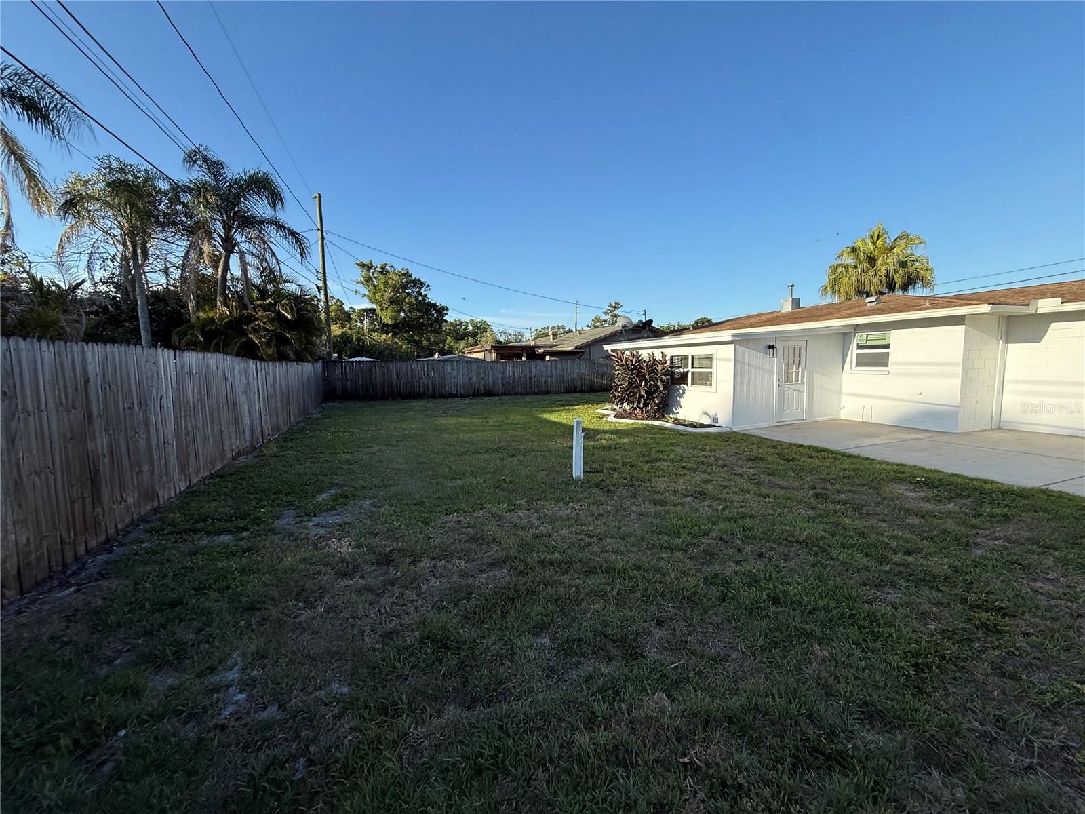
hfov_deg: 102.1
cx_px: 542
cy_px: 407
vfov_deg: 85.7
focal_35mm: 14
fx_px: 439
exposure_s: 1/1167
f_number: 2.2
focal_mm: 2.22
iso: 64
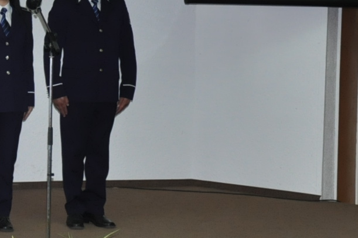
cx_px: -173
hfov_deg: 12.4
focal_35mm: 158
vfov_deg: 8.6
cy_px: 28
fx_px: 1570
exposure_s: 1/60
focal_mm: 30
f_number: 4.2
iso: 800
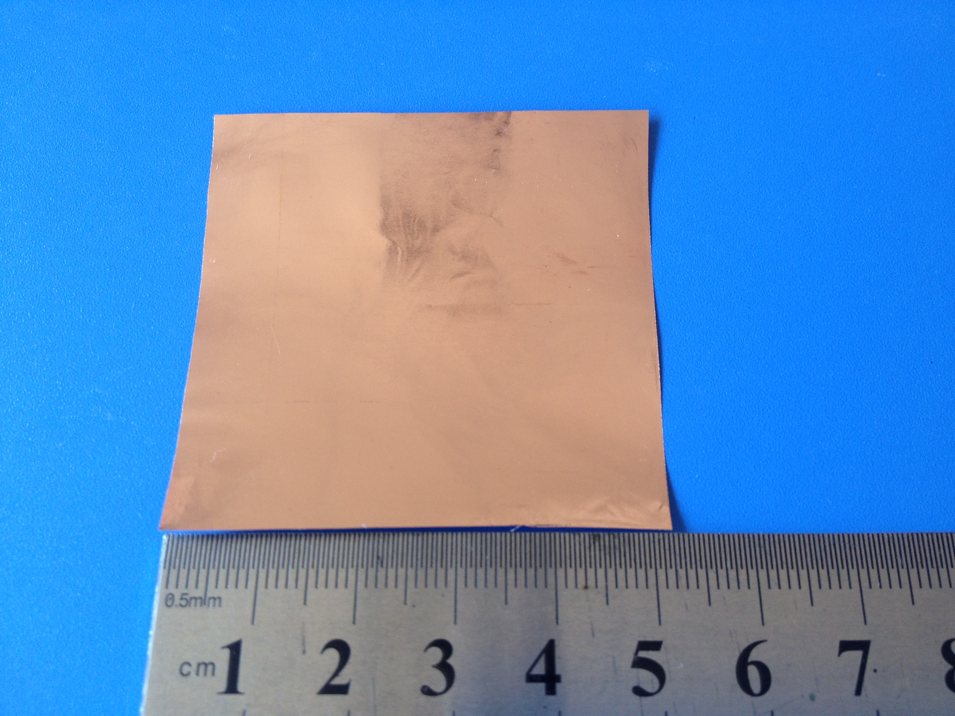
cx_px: 478
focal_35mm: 35
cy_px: 358
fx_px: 966
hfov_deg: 52.6
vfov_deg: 40.7
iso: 64
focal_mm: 4.28
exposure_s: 1/60
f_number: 2.4
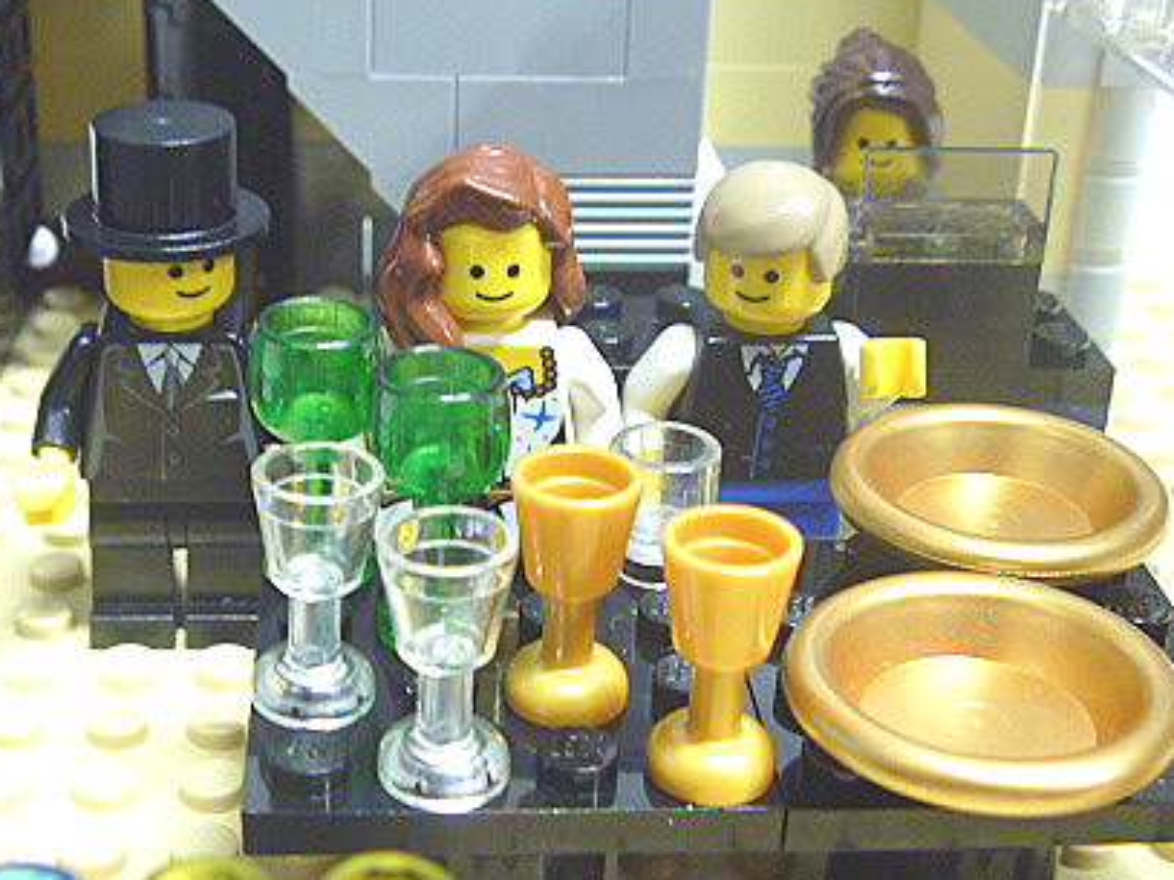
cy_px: 433
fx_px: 1865
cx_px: 444
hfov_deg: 34.8
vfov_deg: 26.5
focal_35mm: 55
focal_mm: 6.3
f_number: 3.5
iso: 400
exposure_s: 1/5
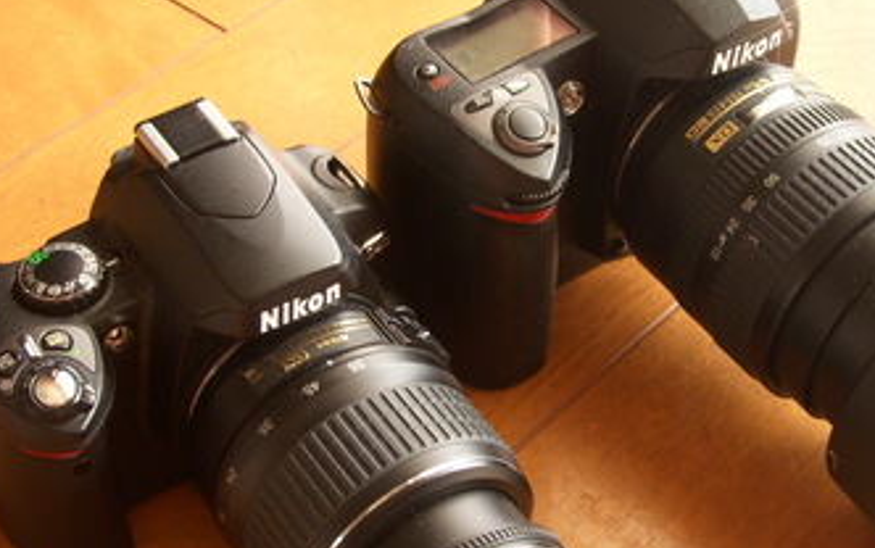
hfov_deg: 28.5
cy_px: 314
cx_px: 517
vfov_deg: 18.1
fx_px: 1718
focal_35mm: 72
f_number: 3.4
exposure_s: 1/2.5
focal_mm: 7.9
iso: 100
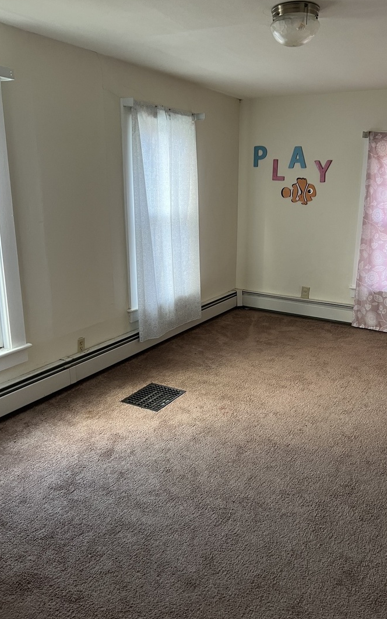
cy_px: 306
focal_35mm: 28
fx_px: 473
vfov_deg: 66.5
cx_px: 228
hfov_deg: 44.3
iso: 160
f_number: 1.5
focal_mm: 5.7
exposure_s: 1/60
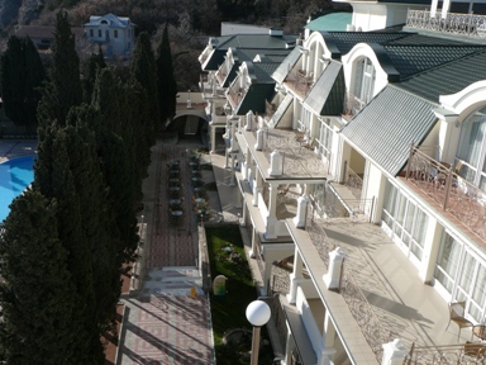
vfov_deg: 40.7
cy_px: 182
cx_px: 243
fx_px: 491
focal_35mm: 35
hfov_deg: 52.6
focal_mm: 5.2
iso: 80
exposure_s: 1/500
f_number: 5
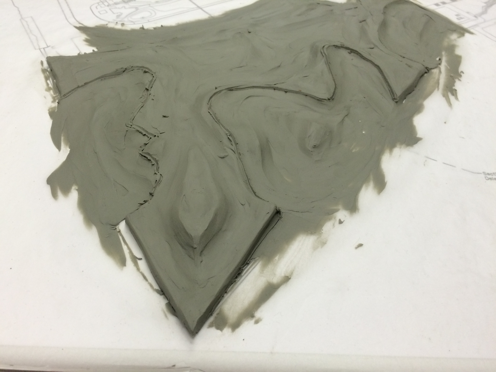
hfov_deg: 61.7
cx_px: 248
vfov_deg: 48.2
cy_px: 186
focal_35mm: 29
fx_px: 416
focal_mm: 4.15
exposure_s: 1/30
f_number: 2.2
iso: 64
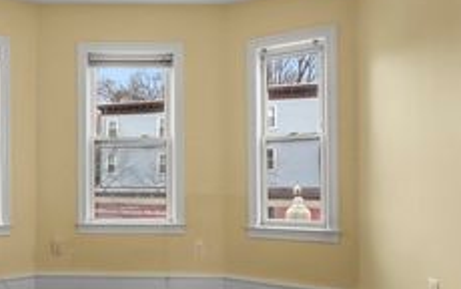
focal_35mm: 31
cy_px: 178
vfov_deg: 40.4
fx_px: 390
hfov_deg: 58.6
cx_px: 126
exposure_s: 1/100
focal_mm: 14
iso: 1600
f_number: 11
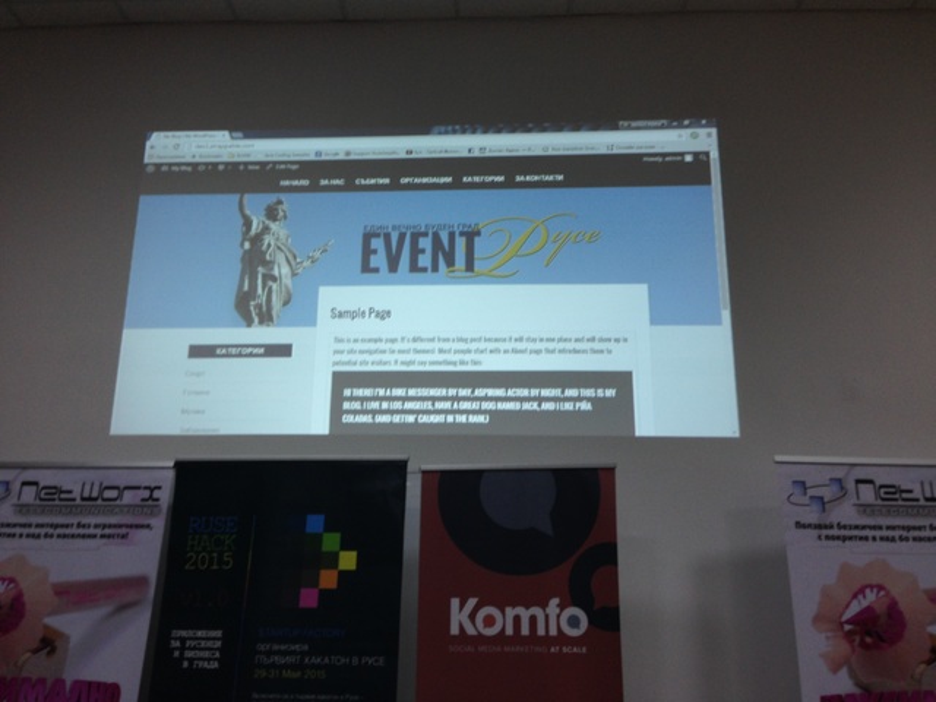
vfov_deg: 42.9
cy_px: 351
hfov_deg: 55.4
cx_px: 468
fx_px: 892
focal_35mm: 33
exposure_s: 1/20
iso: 50
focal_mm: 4.12
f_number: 2.4
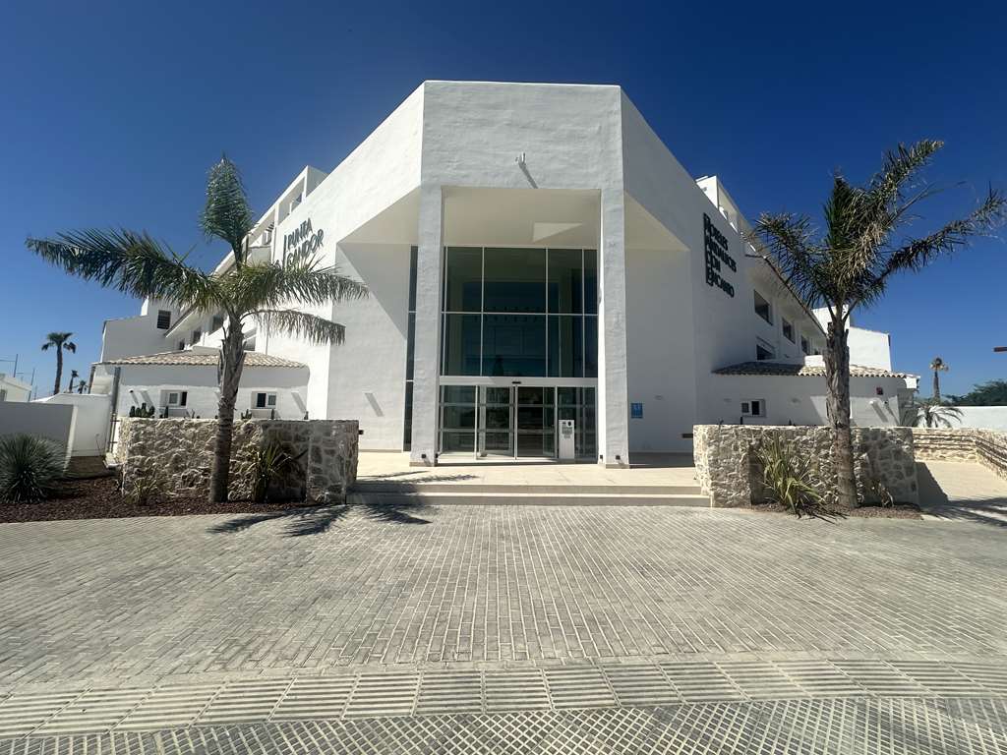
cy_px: 378
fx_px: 407
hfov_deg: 102.1
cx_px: 504
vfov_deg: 85.7
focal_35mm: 14
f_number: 2.2
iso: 50
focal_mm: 2.22
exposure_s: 1/4292
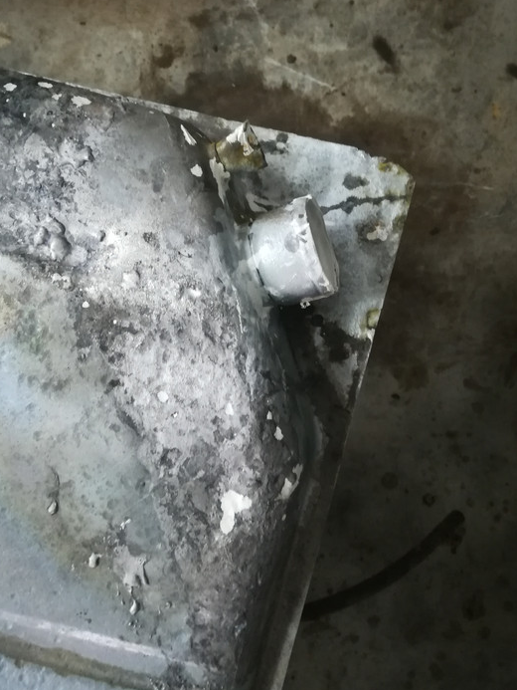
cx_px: 277
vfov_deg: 59.7
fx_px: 597
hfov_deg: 46.8
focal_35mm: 30
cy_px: 298
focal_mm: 3.83
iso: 500
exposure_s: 1/14.3
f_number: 2.2
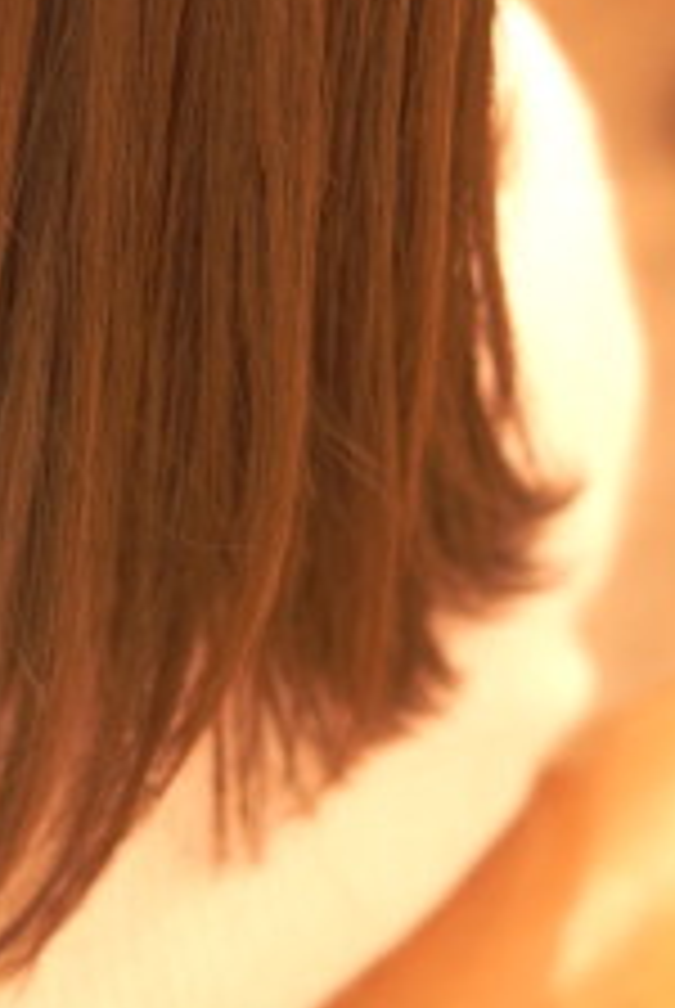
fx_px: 3283
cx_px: -14
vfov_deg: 17.1
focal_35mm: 117
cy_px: 9
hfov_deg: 11.6
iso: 800
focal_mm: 35
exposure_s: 1/200
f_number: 2.2
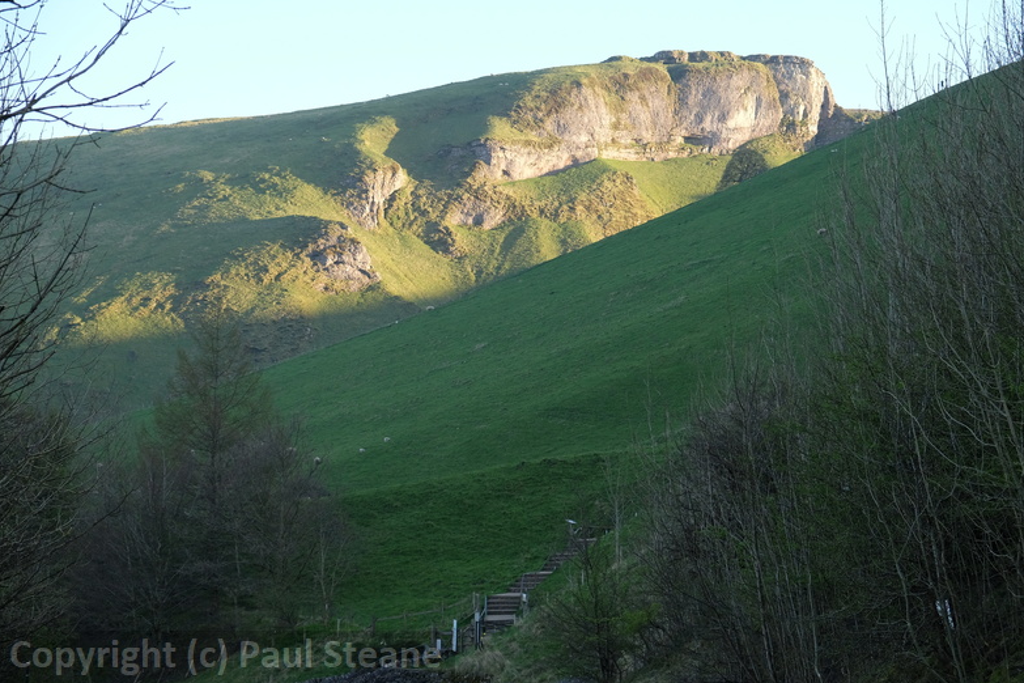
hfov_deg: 24.2
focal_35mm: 84
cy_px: 344
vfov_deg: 16.3
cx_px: 517
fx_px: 2389
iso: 1000
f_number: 5.6
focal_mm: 55
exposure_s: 1/450
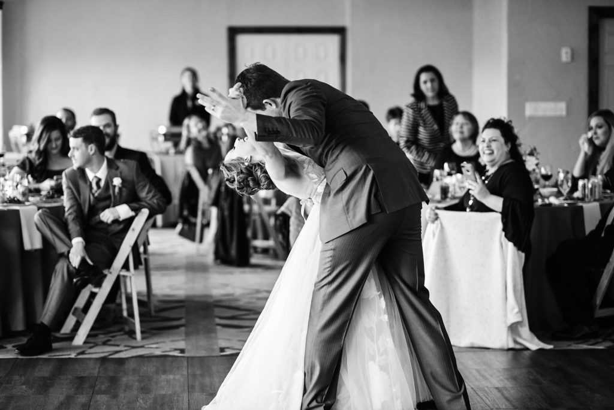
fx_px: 1450
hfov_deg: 23.9
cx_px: 307
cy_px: 205
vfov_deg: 16.1
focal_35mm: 85
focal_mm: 85
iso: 800
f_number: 2
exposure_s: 1/250
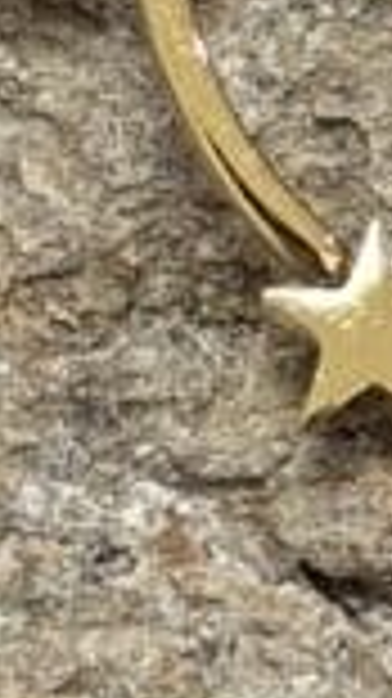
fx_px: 6922
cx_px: 424
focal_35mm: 374
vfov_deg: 5.8
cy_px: -32
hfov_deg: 3.2
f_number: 1.6
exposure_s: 1/50
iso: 64
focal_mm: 5.96
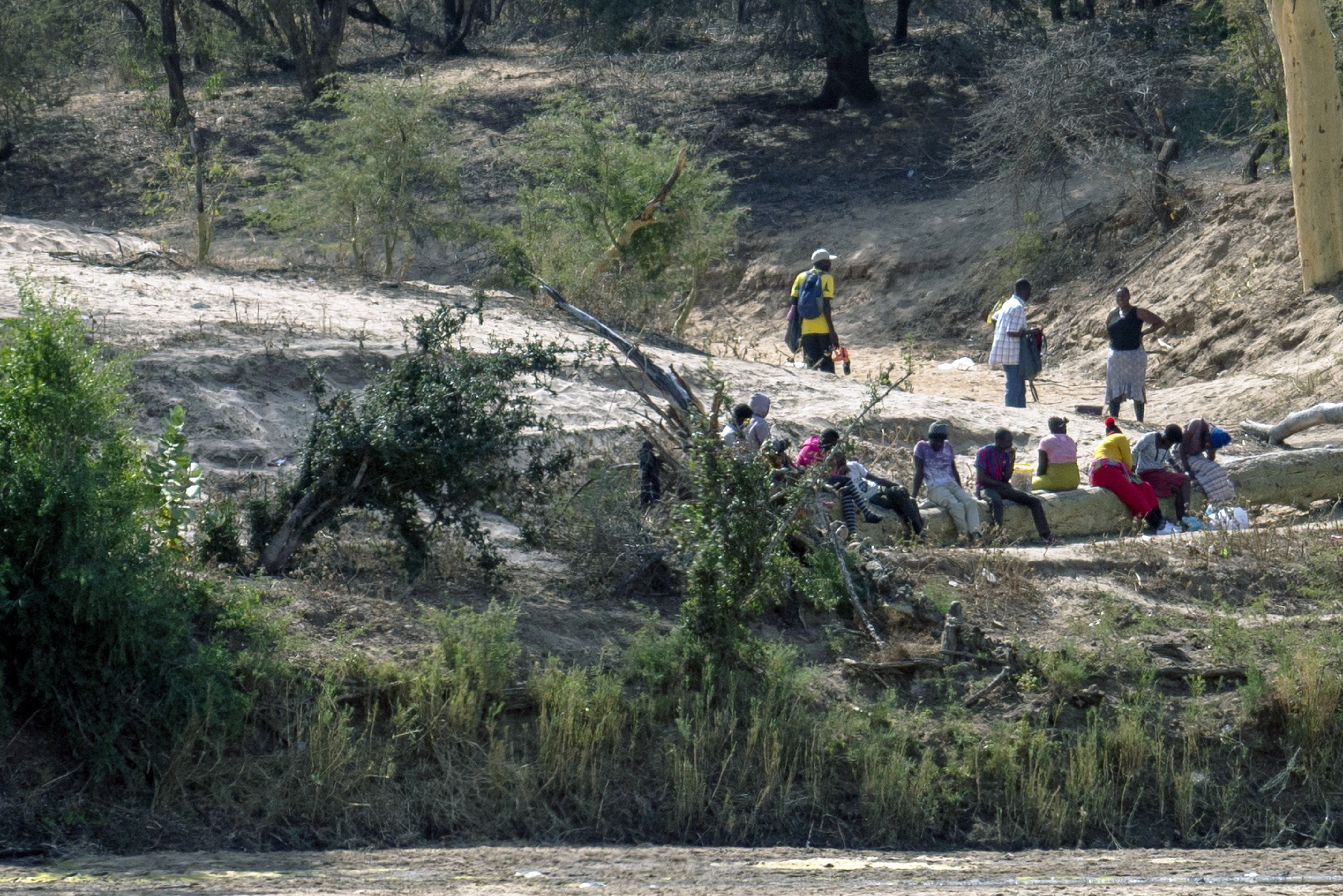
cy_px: 383
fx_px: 14364
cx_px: 555
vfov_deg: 3.6
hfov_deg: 5.4
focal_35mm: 385
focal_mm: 200
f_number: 4
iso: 100
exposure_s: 1/800
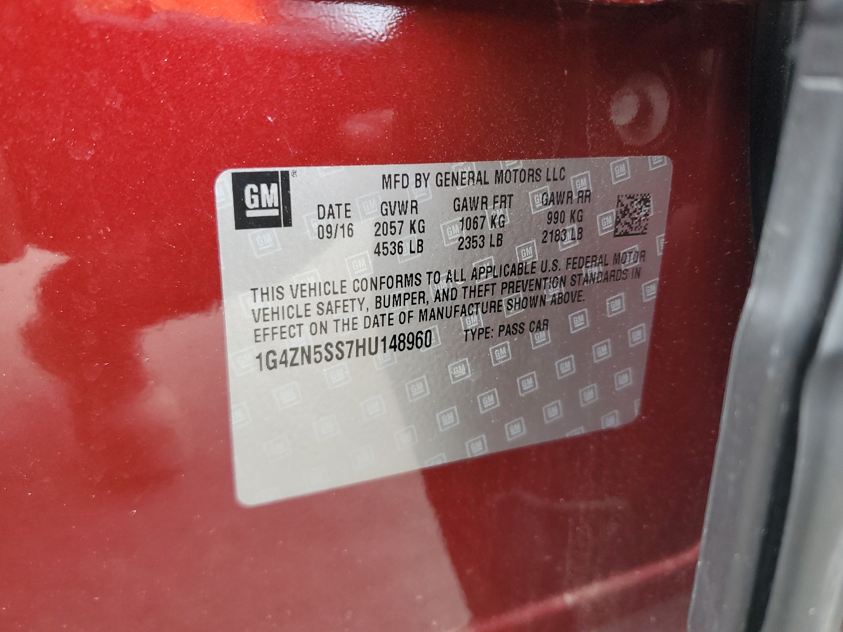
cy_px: 316
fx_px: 633
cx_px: 422
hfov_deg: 67.3
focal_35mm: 26
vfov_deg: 53.1
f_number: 1.5
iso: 56
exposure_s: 1/120
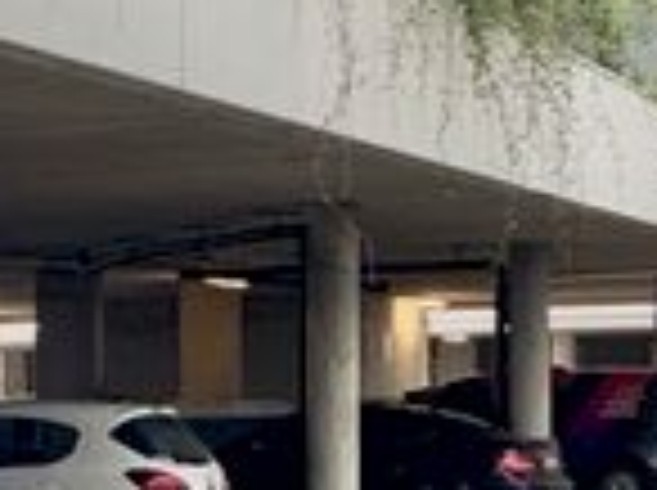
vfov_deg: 11.7
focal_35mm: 125
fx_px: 2369
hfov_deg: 13.9
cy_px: 483
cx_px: -549
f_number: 1.8
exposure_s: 1/121
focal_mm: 4.25
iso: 64
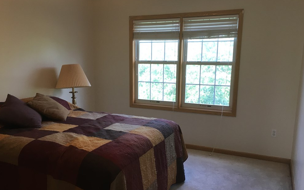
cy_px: 110
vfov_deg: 39.3
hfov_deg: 59.7
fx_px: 265
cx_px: 152
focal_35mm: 32
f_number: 2.2
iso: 32
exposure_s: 1/30
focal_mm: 4.15
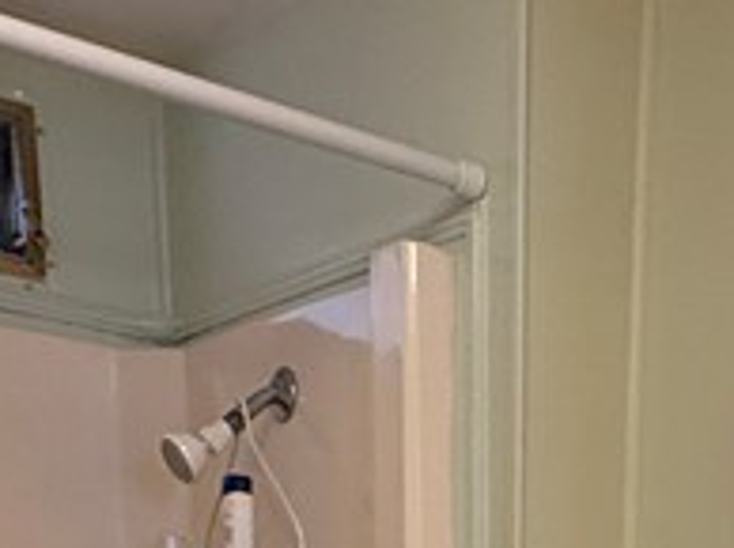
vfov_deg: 15.0
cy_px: 1179
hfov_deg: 25.3
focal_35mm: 74
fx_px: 1567
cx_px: 708
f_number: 2.2
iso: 320
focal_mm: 2.22
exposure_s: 1/120
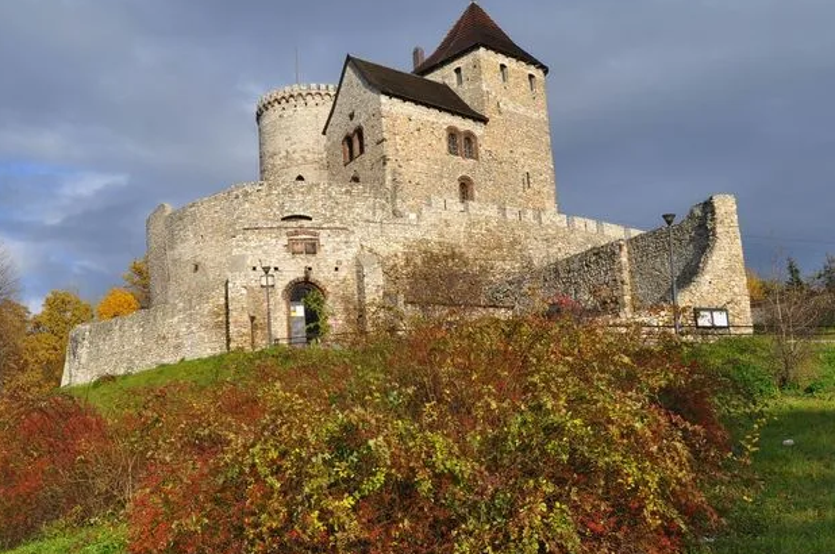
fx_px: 1034
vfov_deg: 30.0
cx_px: 382
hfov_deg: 43.9
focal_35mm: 45
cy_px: 280
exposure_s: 1/320
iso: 200
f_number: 9
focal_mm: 23
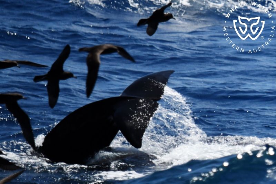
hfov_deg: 3.4
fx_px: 4599
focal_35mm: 600
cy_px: 92
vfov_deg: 2.3
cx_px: 138
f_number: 6.3
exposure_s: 1/8000
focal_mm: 600
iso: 720
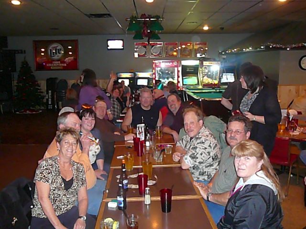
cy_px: 114
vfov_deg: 40.7
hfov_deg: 52.6
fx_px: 309
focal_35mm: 35
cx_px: 153
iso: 800
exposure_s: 1/8
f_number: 2.8
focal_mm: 5.2
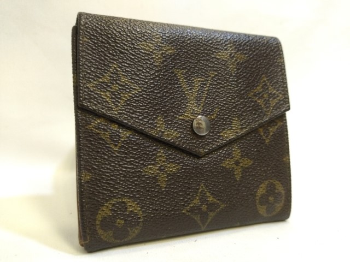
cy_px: 131
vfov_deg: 51.4
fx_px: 273
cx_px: 175
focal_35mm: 27
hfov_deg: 65.3
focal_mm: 4.74
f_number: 1.79
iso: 640
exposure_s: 1/100
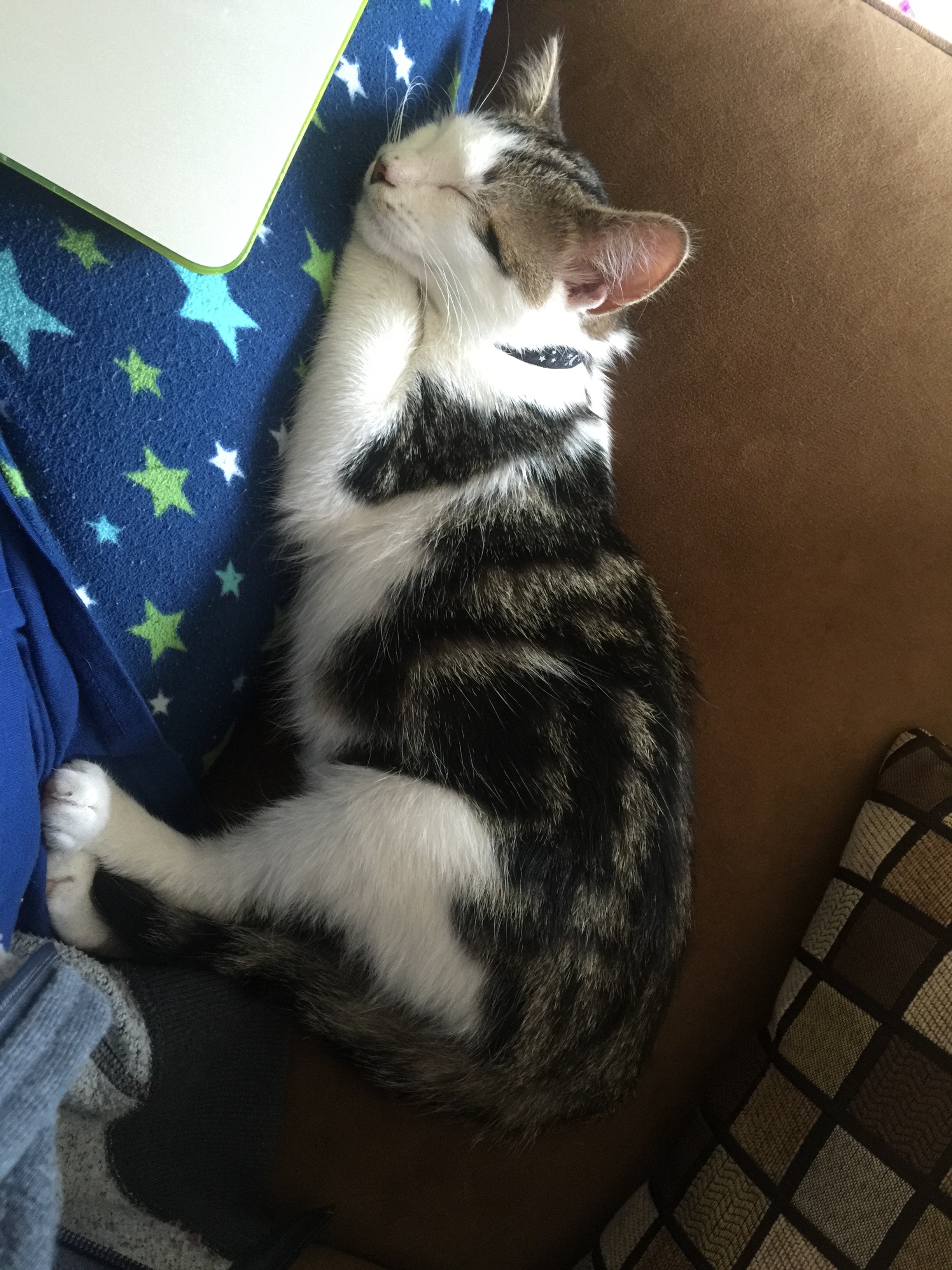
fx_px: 1063
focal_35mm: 29
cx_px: 476
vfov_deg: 61.7
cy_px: 635
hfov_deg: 48.2
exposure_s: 1/15
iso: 125
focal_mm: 4.15
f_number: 2.2
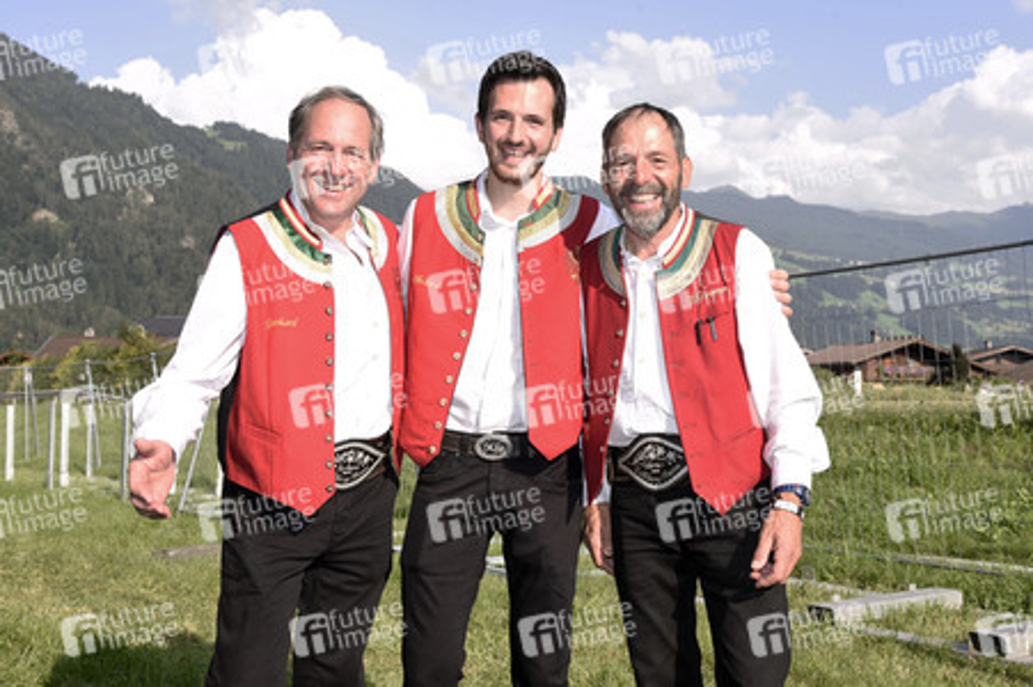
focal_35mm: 40
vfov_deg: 33.4
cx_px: 516
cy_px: 344
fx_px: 1147
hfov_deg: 48.5
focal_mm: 40
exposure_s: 1/160
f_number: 8
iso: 160
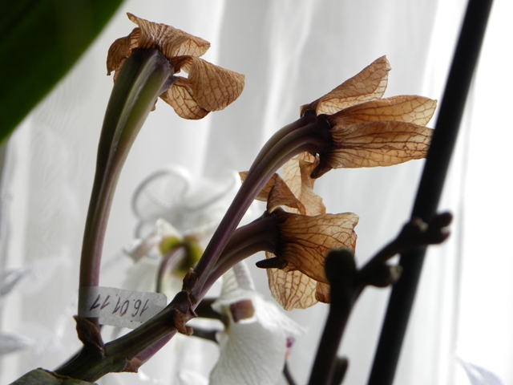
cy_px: 192
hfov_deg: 16.8
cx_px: 256
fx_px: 1734
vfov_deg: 12.7
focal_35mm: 117
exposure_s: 1/78.7
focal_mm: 20.8
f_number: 4
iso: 119
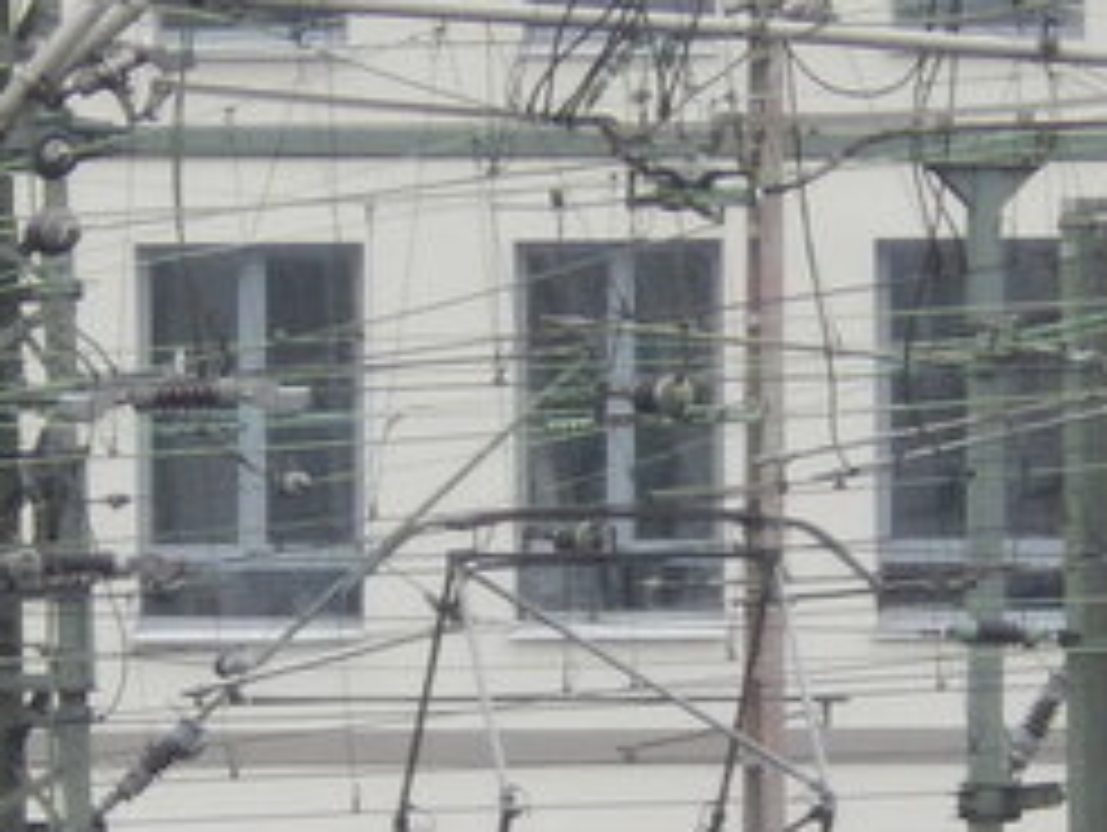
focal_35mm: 2191
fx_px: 70135
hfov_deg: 0.9
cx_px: 436
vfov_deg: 0.7
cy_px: 1079
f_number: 6.3
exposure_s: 1/125
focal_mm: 81
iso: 280
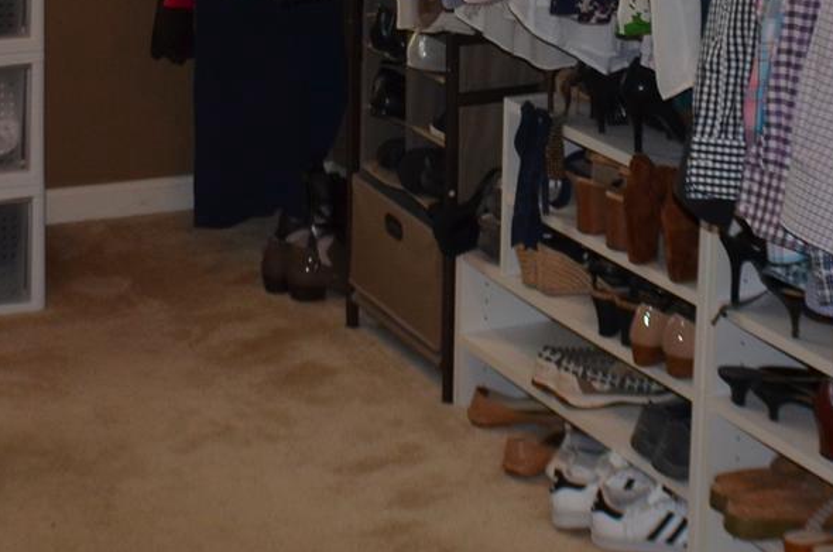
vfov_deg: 10.6
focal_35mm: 125
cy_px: -250
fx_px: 2887
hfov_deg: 16.4
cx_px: 333
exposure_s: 1/60
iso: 450
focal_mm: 24
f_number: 4
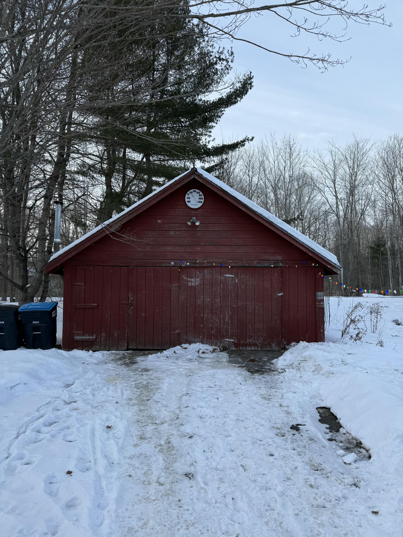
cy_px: 268
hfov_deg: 56.8
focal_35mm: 24
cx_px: 202
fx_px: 373
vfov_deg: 71.6
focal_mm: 6.76
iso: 80
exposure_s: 1/612
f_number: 1.78
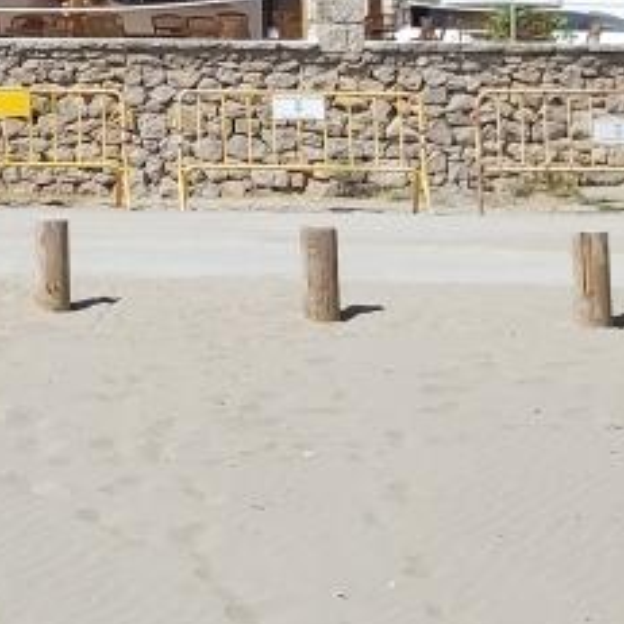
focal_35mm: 102
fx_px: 2080
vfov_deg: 16.2
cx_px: -297
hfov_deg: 15.8
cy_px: -178
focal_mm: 3.92
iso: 64
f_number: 1.7
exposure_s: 1/3098
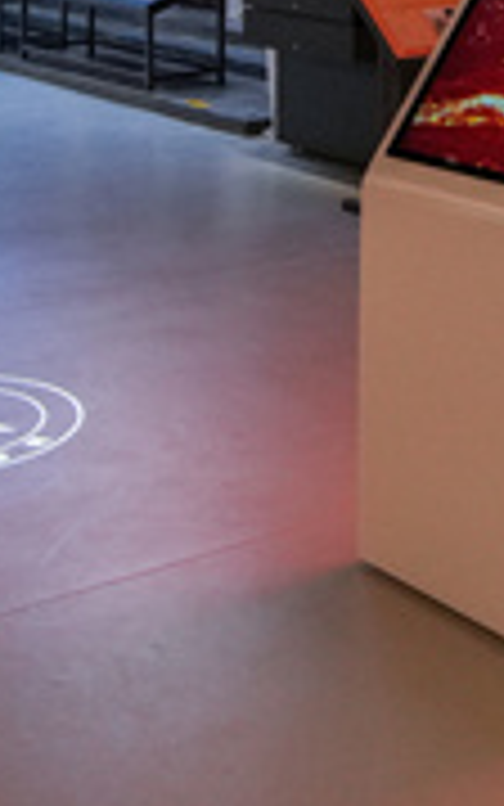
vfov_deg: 25.4
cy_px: -151
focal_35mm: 73
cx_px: 580
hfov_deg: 17.2
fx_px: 1603
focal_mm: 16
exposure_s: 1/100
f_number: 6.3
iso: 2000
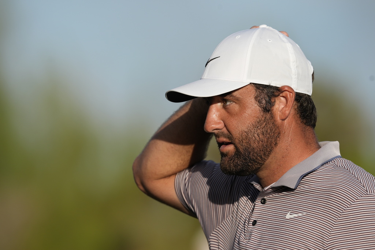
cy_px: 125
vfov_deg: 2.3
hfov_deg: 3.4
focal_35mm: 600
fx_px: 6250
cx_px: 188
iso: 320
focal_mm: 600
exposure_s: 1/1250
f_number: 6.3
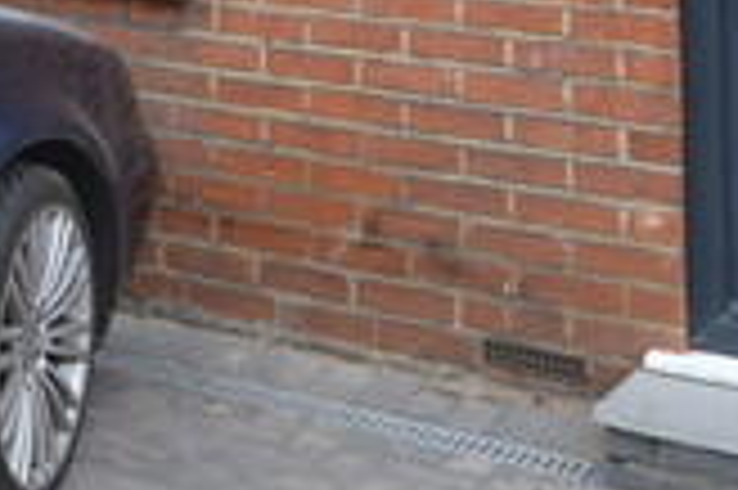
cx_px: -86
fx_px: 2112
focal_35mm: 103
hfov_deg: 19.0
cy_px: -668
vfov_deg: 11.2
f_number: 6.3
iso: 100
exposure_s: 1/60
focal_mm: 11
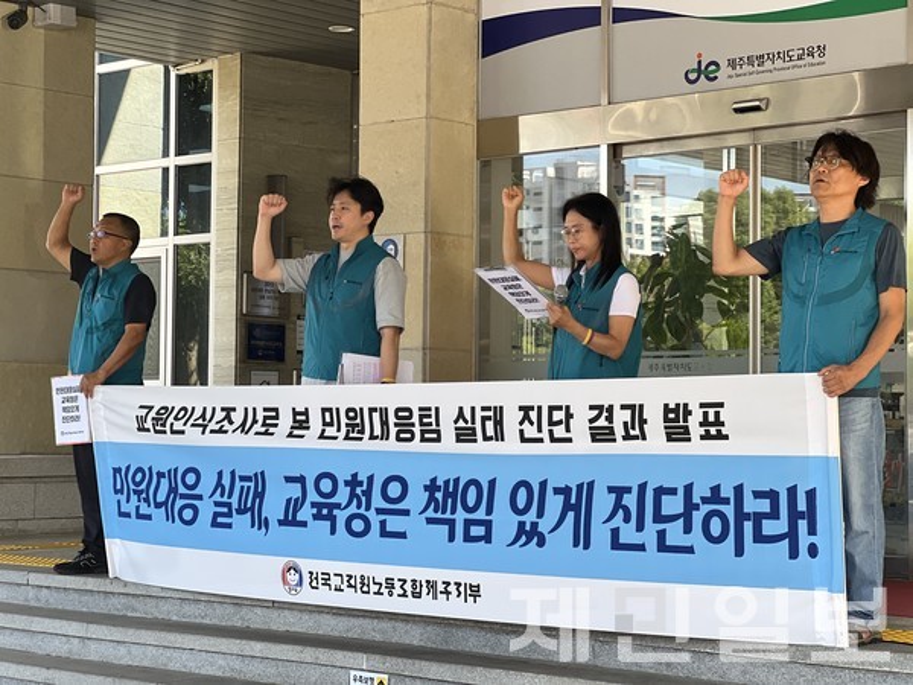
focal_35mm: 77
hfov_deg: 25.3
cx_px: 456
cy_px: 342
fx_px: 2031
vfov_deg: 19.1
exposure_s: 1/121
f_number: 2.8
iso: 64
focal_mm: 9
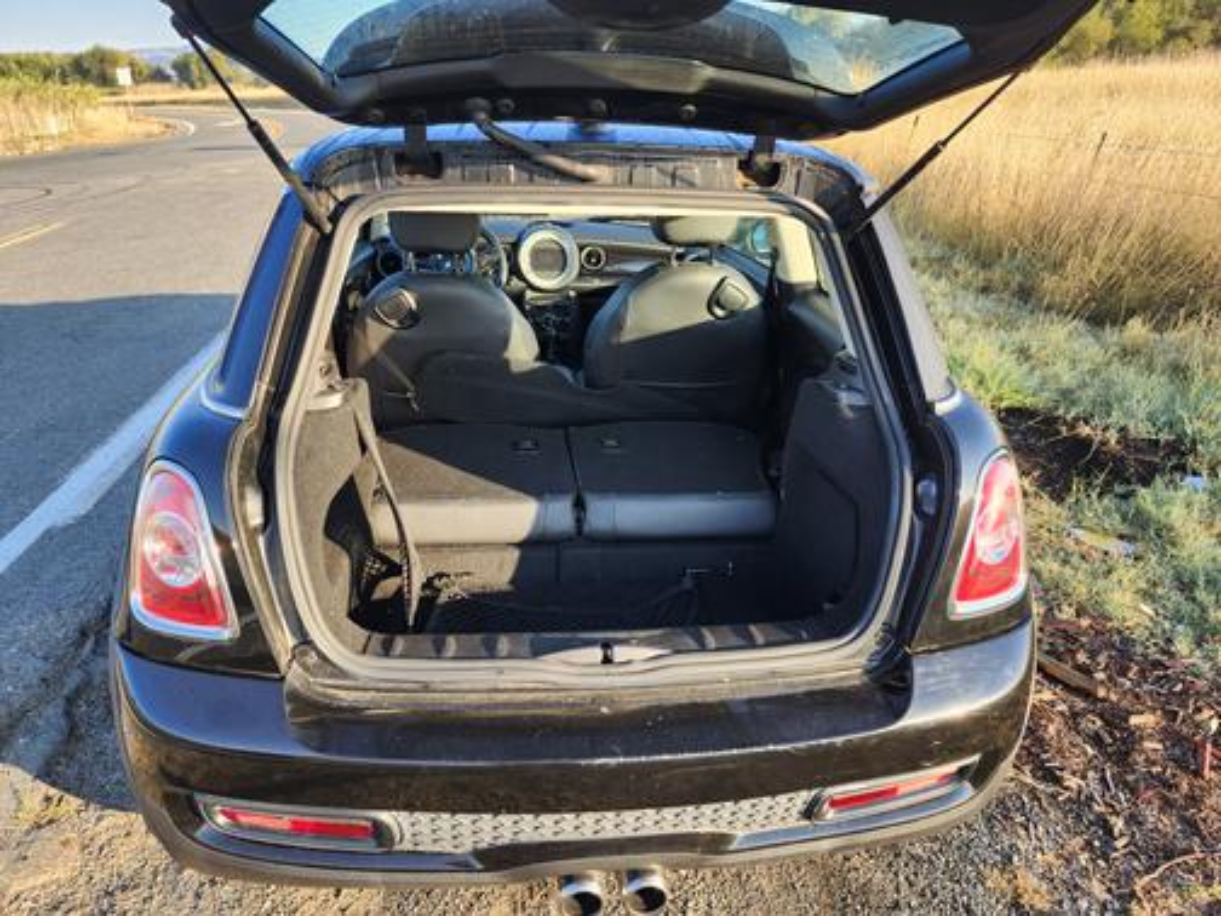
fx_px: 811
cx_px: 610
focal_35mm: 23
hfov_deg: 73.9
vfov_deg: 58.9
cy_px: 458
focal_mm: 5.54
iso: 32
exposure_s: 1/180
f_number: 1.8
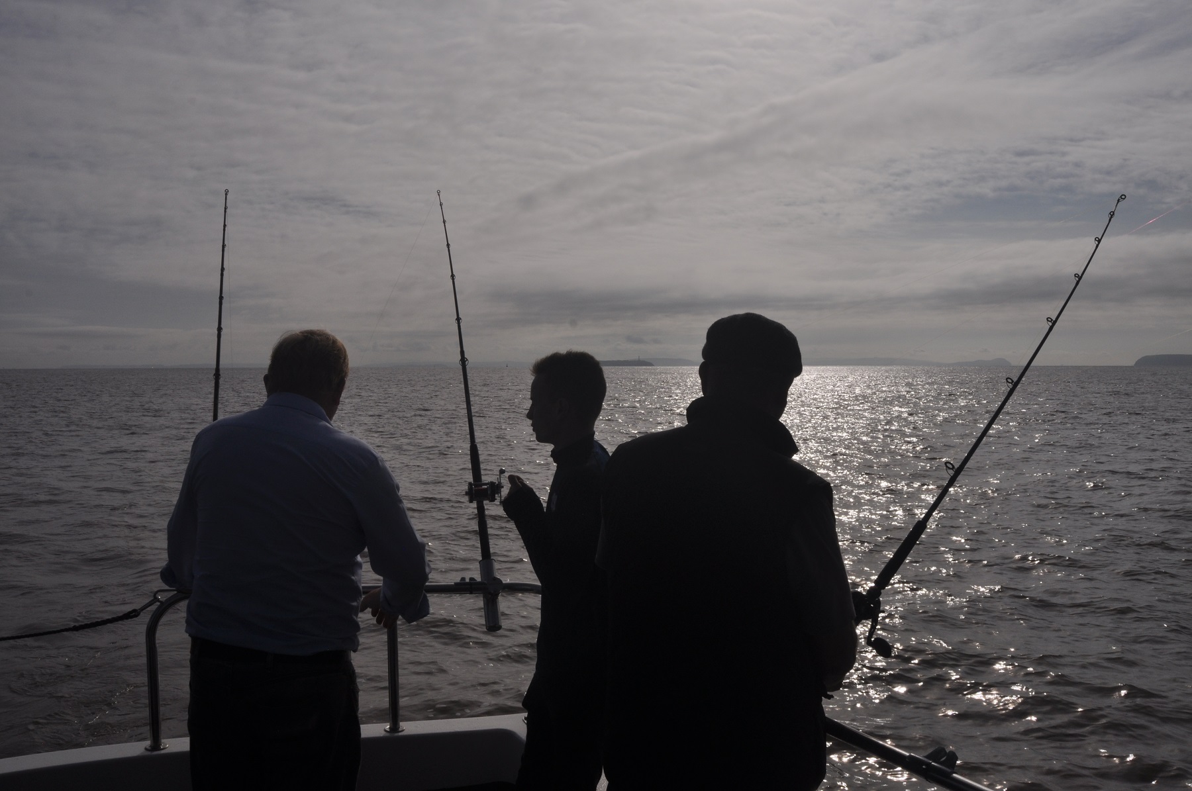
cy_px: 396
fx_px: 1042
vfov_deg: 41.6
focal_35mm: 32
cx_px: 596
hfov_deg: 59.6
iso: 200
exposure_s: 1/1250
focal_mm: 21
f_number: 18
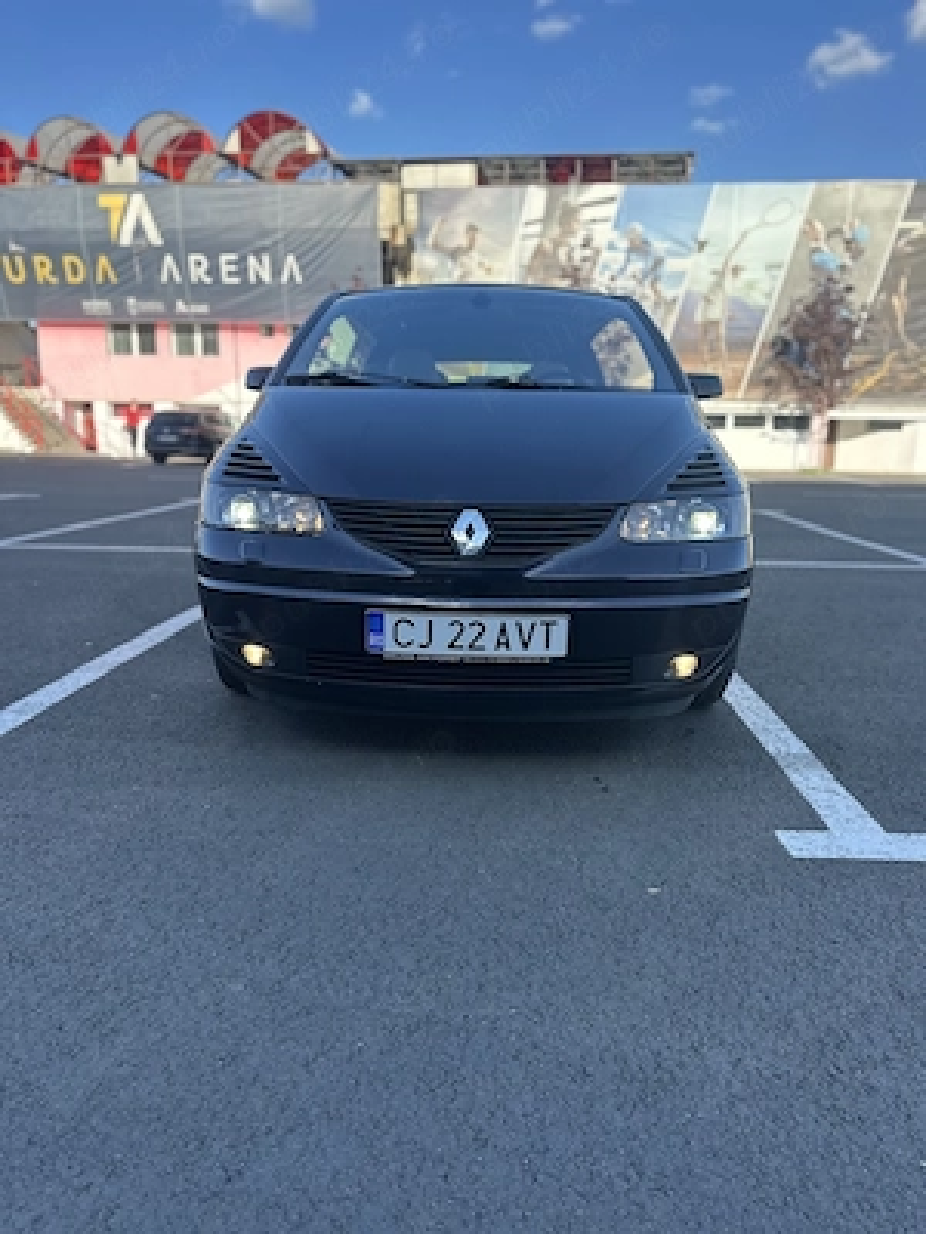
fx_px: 856
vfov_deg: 71.6
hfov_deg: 56.8
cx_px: 463
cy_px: 617
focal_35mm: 24
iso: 80
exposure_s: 1/1517
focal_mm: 6.86
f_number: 1.78
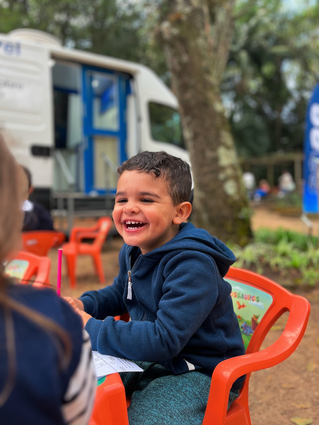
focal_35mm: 26
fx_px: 319
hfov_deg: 53.1
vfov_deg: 67.3
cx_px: 160
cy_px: 212
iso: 40
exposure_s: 1/121
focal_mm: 5.1
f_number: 1.6
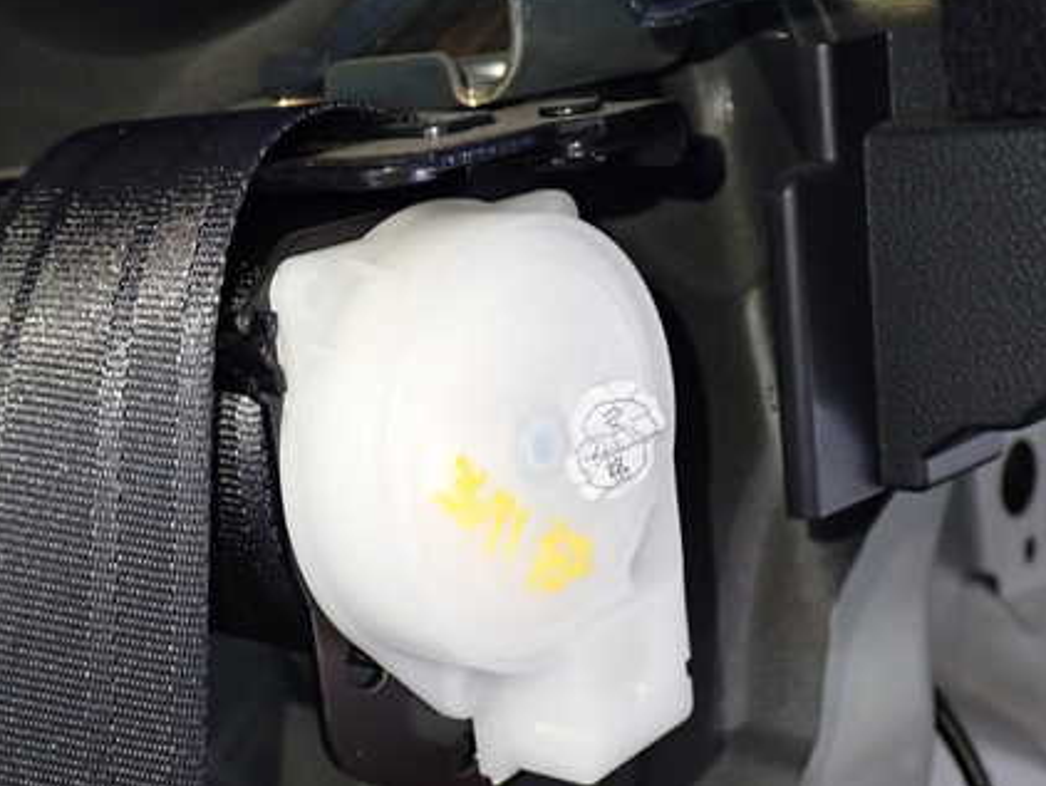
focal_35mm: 54
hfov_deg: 35.4
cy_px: 407
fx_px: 1633
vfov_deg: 27.1
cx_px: 407
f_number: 2.7
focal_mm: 6.83
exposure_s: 1/40
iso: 400
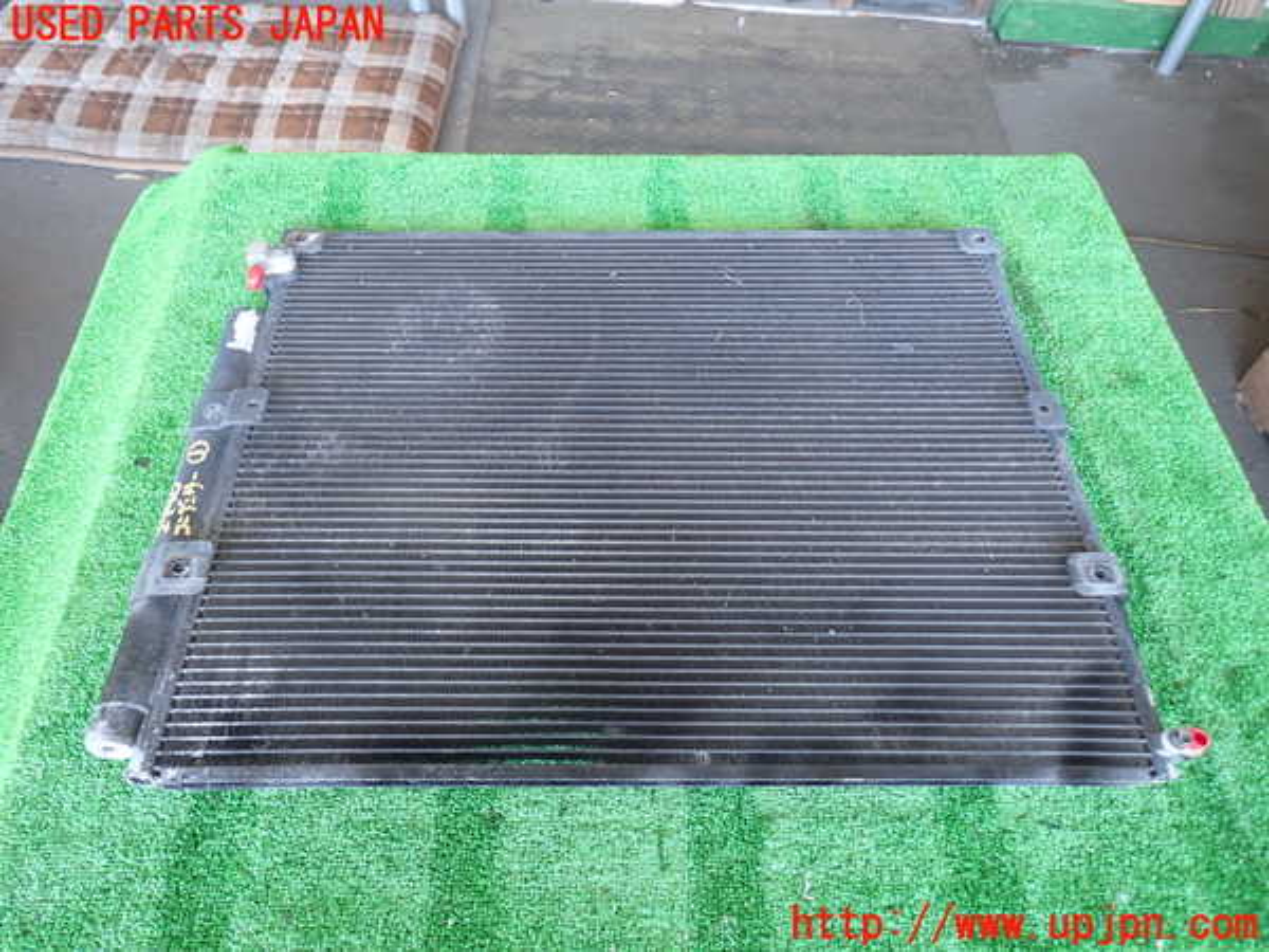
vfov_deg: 54.9
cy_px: 476
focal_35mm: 25
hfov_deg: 69.4
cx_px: 634
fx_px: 916
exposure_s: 1/40
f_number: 2
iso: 200
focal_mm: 4.5
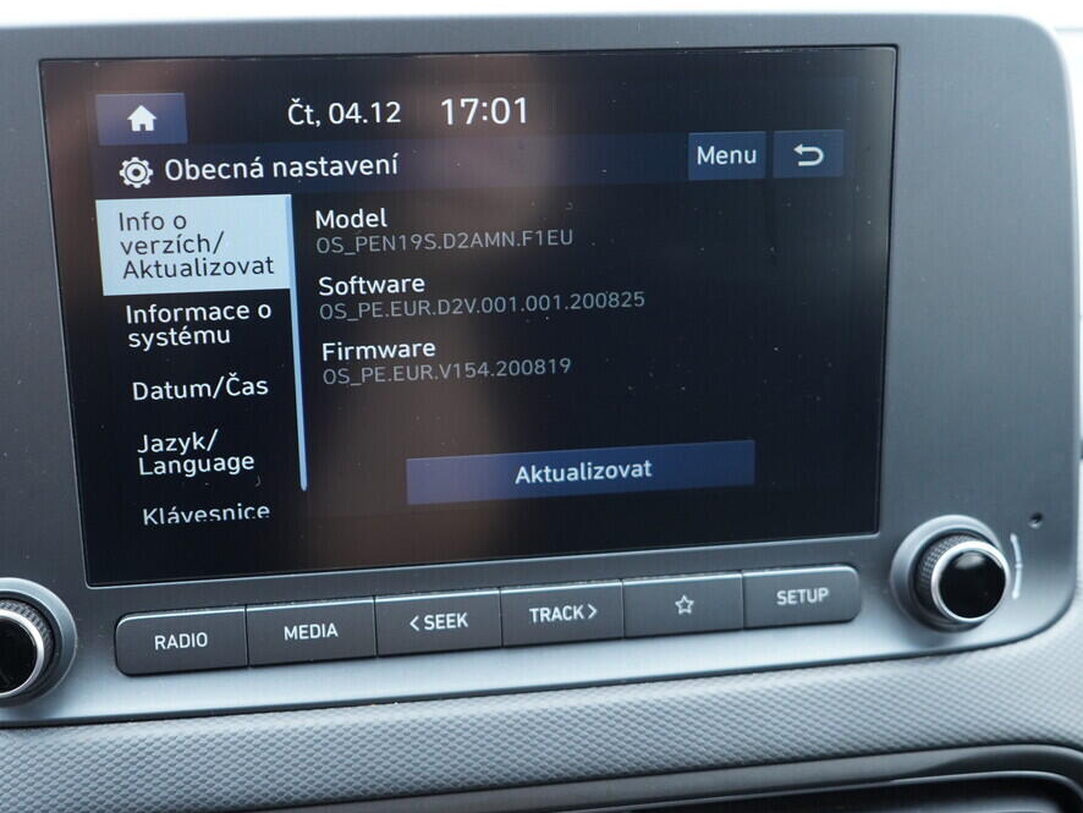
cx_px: 489
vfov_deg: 36.0
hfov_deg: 46.7
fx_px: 1252
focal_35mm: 40
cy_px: 400
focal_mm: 24
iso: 640
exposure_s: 1/40
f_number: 2.8
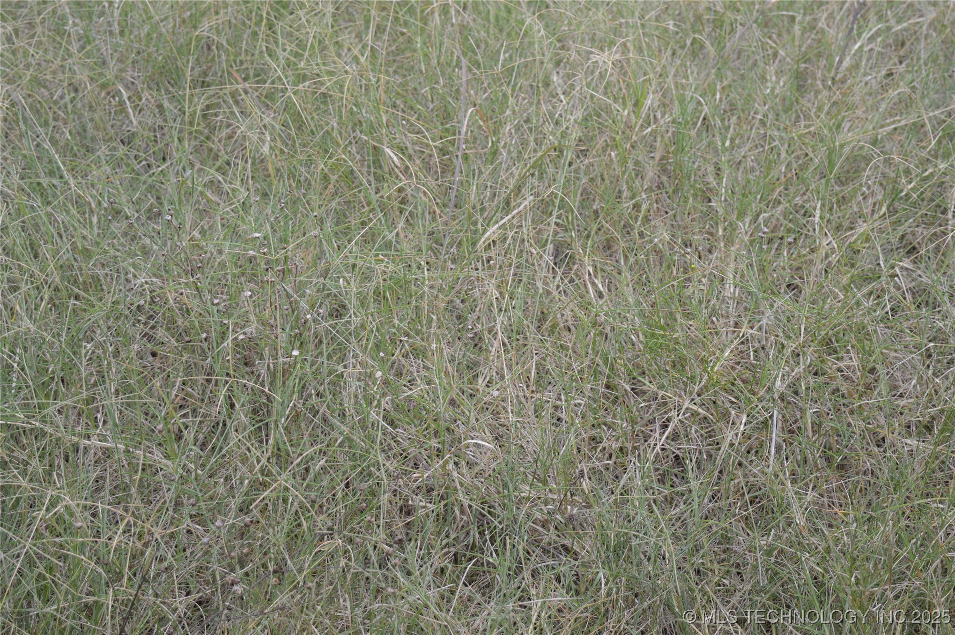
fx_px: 1908
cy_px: 318
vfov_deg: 18.9
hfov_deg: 28.1
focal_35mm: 72
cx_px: 478
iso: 180
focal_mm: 48
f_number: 5.6
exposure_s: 1/125
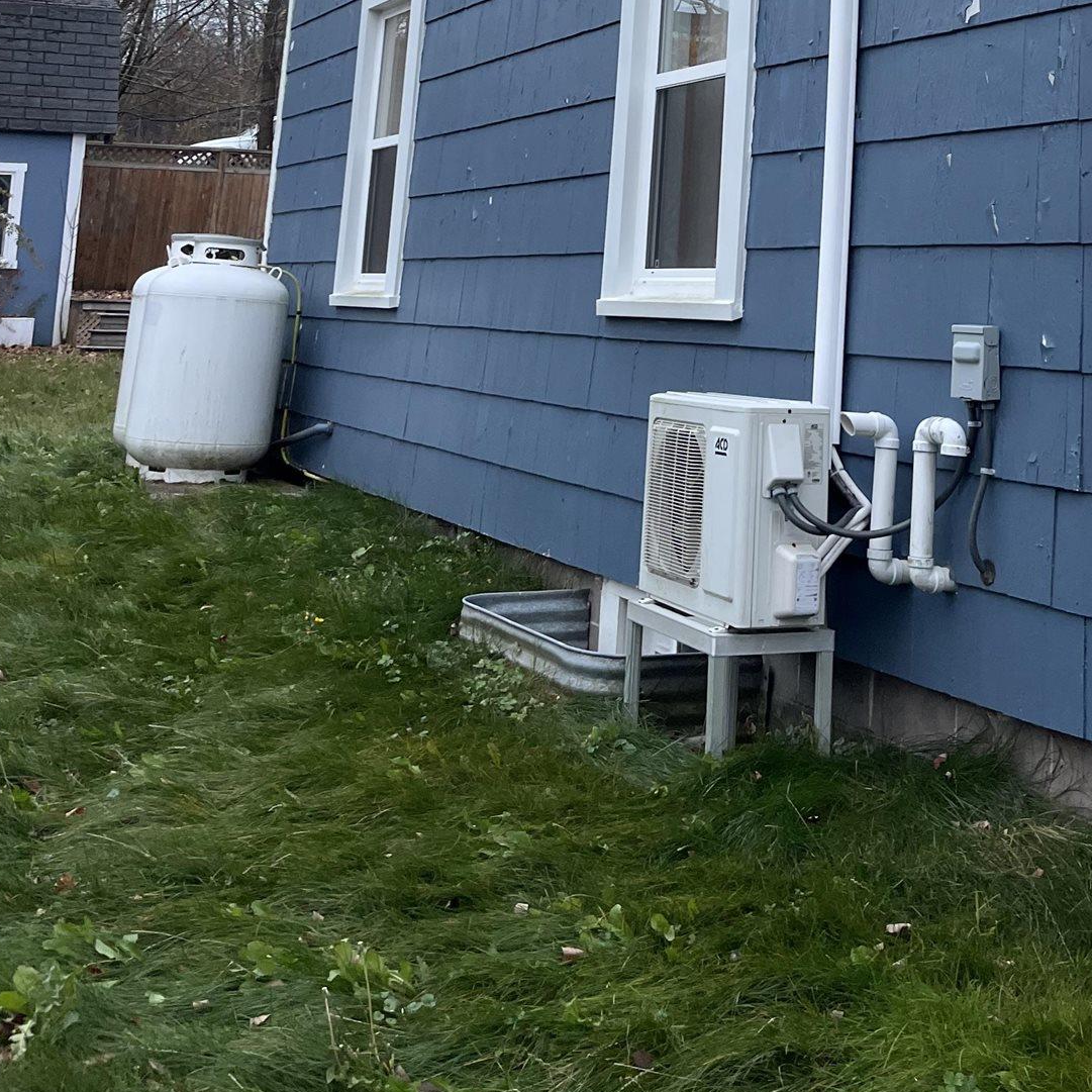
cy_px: -49
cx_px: 825
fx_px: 1749
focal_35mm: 49
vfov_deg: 31.5
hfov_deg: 33.9
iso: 125
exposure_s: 1/103
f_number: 1.6
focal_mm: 5.1
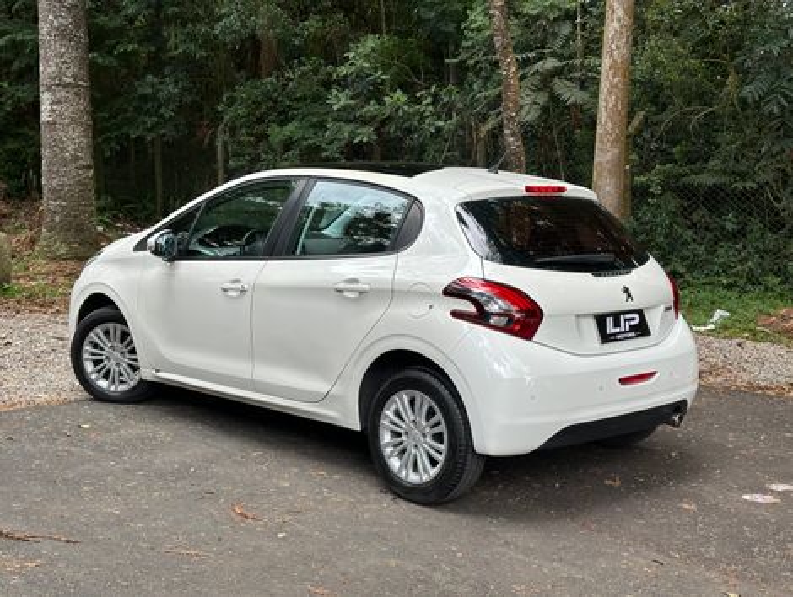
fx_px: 1101
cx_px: 396
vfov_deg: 30.3
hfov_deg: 39.6
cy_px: 298
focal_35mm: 48
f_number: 1.78
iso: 64
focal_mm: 6.86
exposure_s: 1/309
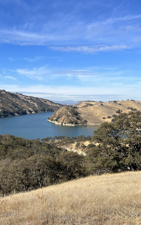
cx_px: 52
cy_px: 113
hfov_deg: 34.2
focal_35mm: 37
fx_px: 228
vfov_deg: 52.8
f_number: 1.5
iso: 50
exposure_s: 1/5076
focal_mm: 5.7
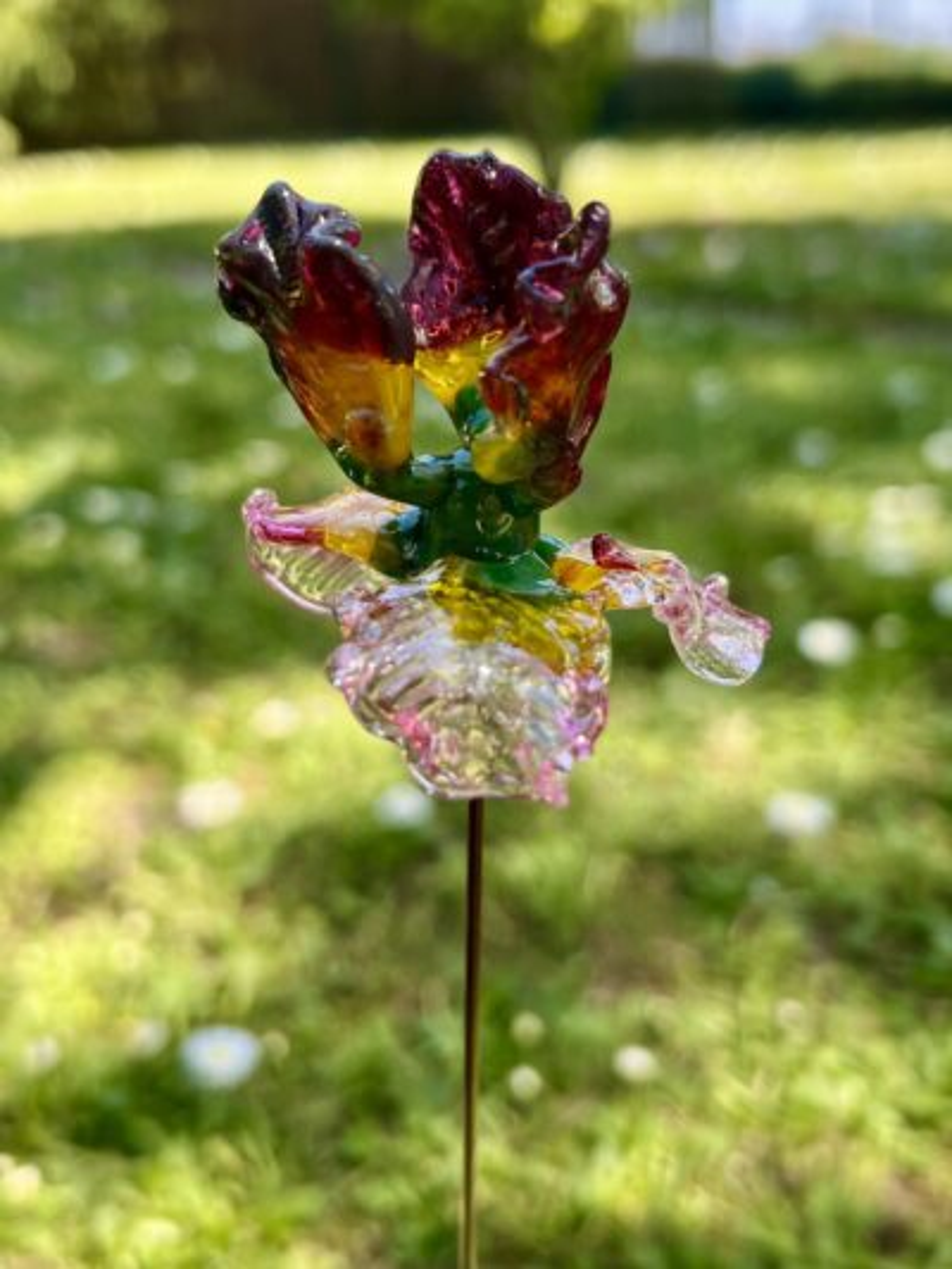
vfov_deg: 67.3
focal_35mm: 26
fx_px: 953
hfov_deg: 53.1
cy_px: 634
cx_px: 476
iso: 50
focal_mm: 5.7
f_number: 1.5
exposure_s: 1/493
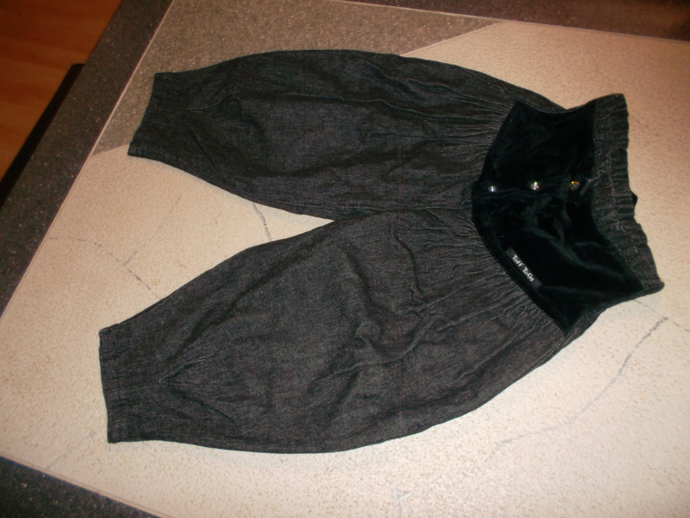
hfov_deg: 63.4
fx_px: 558
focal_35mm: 28
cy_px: 259
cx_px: 345
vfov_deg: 49.8
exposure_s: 1/15
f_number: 3.3
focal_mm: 4.1
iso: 100
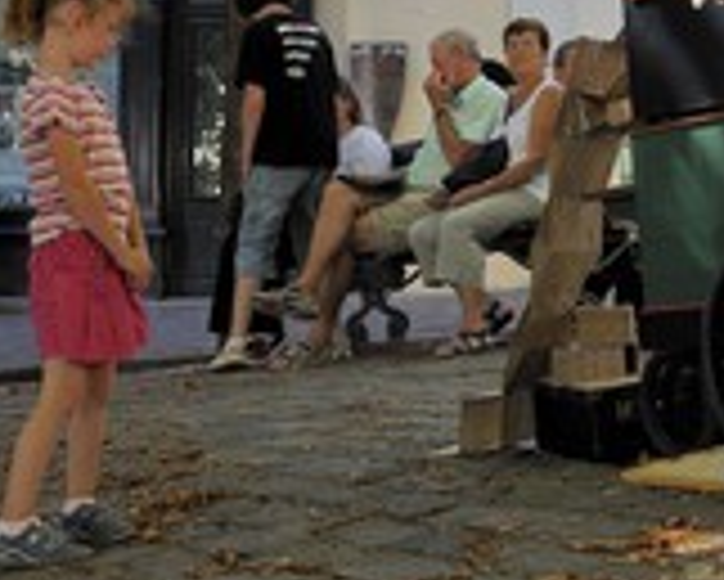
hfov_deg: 20.5
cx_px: 463
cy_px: 94
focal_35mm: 93
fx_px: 1994
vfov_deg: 16.4
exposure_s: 1/80
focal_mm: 38
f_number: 7.1
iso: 800
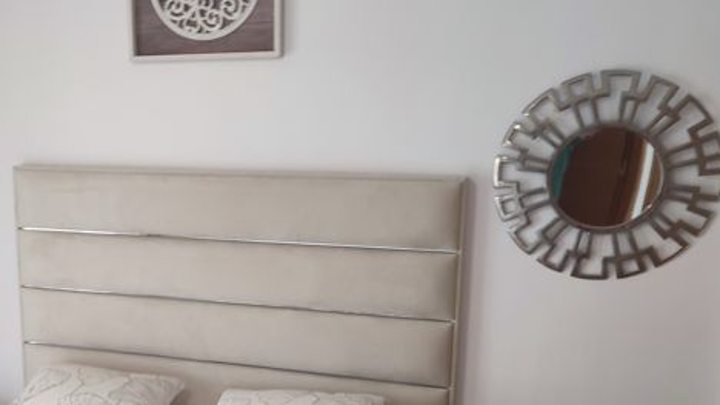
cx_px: 222
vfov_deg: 28.7
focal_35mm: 41
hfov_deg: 48.3
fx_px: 783
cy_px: 282
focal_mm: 6.04
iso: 426
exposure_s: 1/33
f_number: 1.9
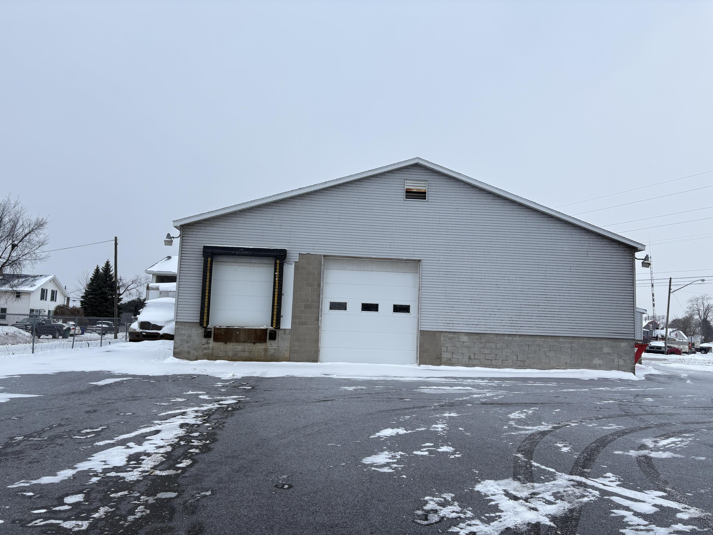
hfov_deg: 67.3
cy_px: 268
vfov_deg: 53.1
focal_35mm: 26
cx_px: 356
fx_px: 536
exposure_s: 1/1099
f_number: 1.6
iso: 50
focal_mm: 5.96
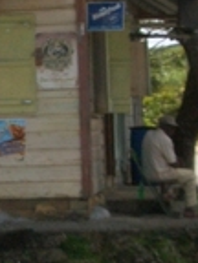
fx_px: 1113
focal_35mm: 146
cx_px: -94
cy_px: 99
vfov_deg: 13.5
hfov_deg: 9.9
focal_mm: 5.8
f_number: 4.3
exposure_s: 1/1250
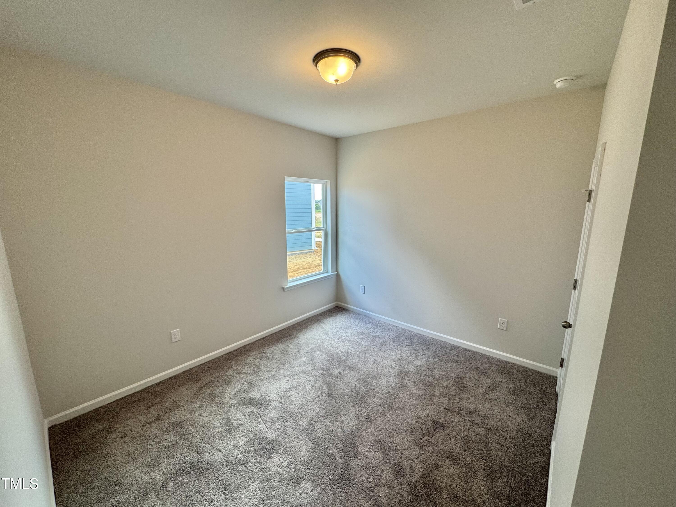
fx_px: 273
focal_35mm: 14
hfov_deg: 102.1
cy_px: 254
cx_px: 338
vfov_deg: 85.7
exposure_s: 1/120
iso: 80
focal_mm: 2.22
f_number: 2.2
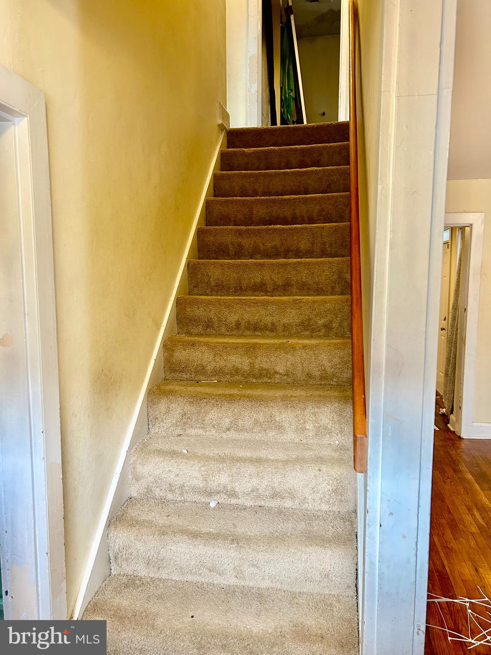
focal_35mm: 26
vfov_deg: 67.3
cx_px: 246
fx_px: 492
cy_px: 328
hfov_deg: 53.1
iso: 160
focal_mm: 5.7
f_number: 1.5
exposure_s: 1/60
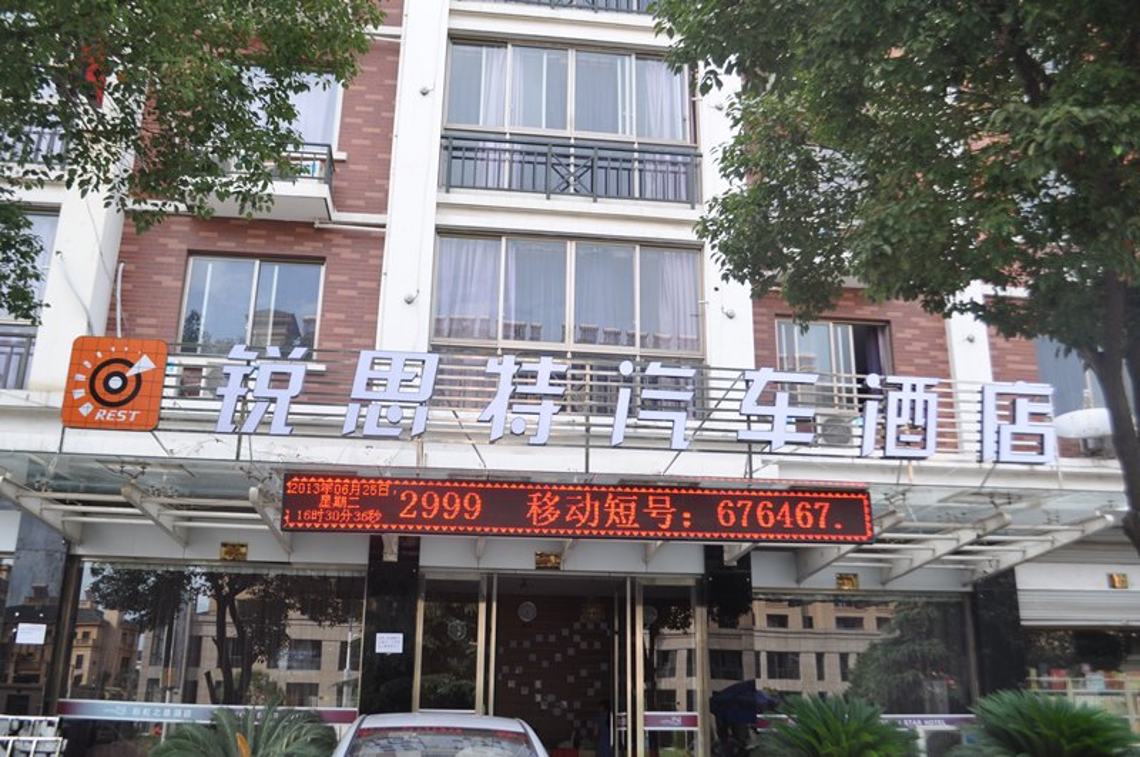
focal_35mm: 33
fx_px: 1044
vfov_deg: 39.9
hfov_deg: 57.3
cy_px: 378
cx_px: 570
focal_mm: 22
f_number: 5.6
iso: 200
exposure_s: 1/125
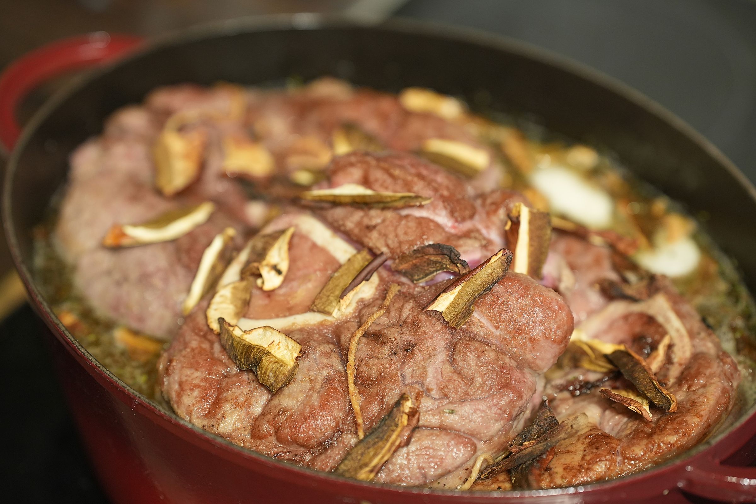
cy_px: 252
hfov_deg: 23.9
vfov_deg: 16.1
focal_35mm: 85
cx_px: 378
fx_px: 1785
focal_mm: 85
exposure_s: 1/160
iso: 1600
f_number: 2.5
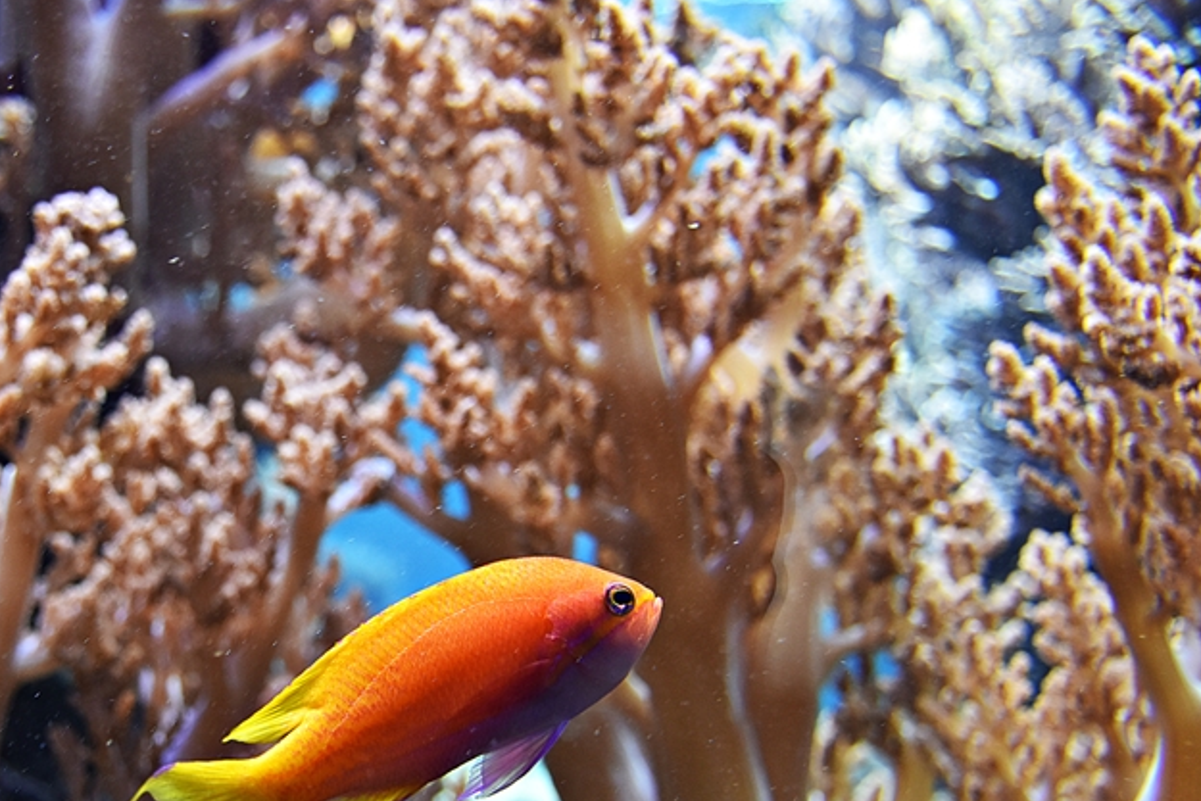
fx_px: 1969
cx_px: 354
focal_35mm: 59
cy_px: 608
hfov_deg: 33.5
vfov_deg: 22.8
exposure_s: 1/60
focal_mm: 24
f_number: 4
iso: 640
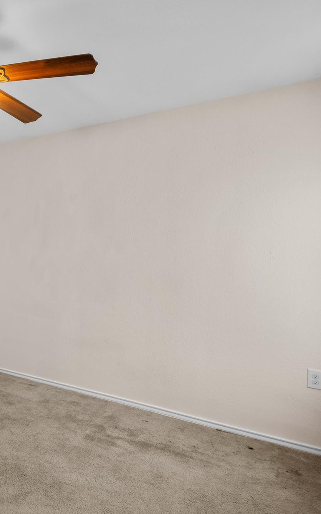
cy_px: 256
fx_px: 350
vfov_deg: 72.5
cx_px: 9
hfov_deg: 43.2
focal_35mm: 25
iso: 250
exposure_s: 1/4
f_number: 8
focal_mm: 16
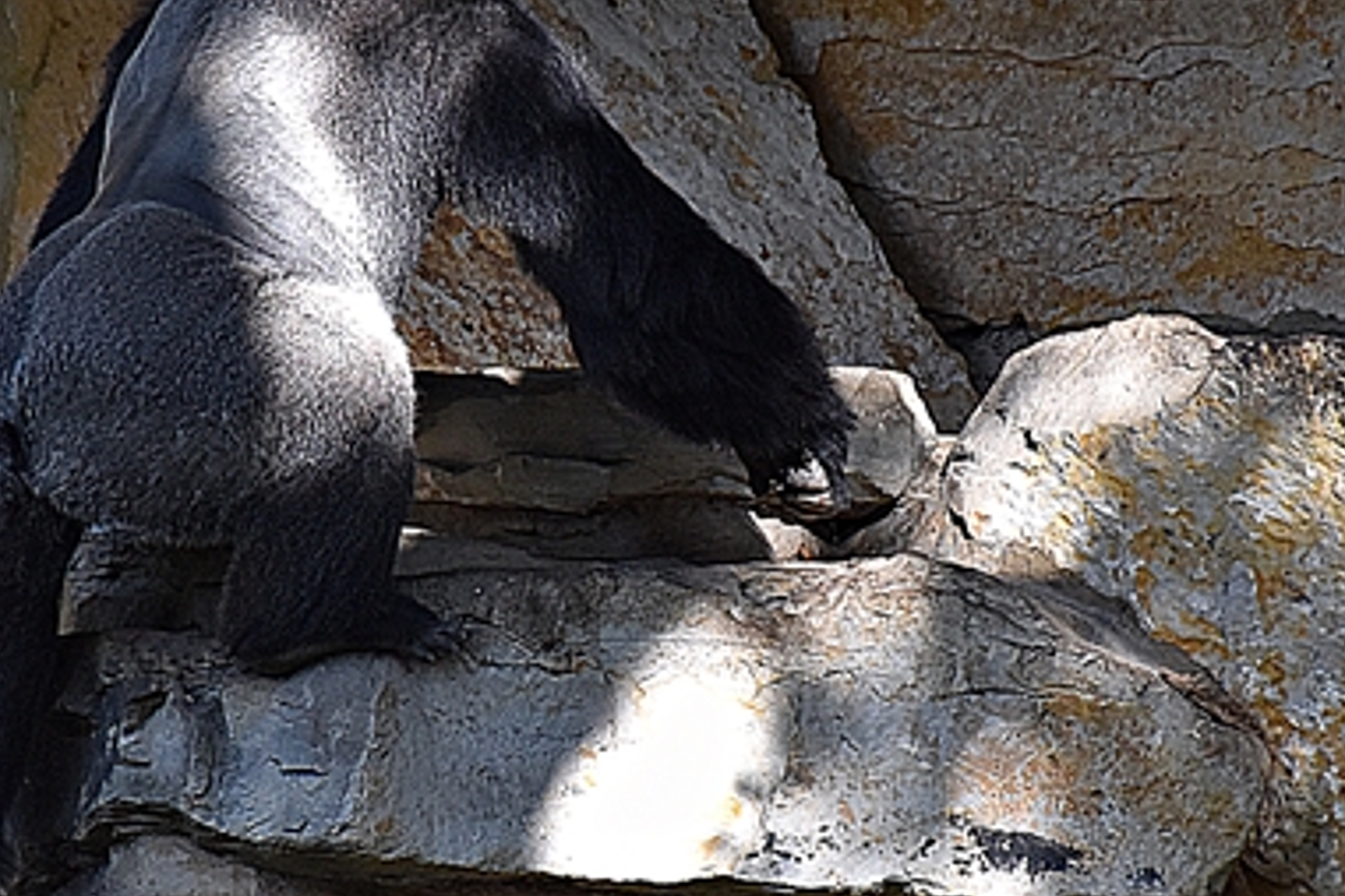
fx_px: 21070
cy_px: 362
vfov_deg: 2.4
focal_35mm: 564
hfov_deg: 3.7
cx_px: 586
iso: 800
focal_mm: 140
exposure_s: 1/640
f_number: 5.6
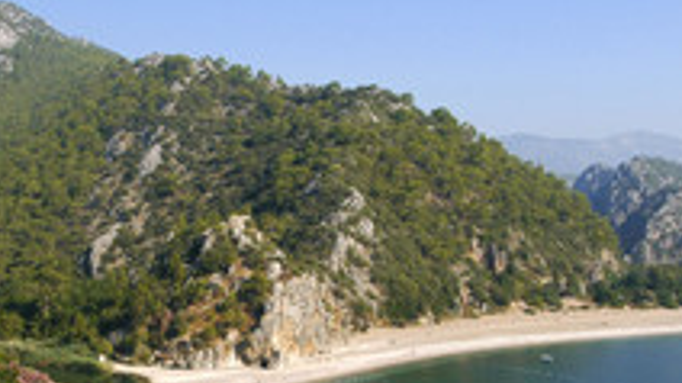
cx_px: 249
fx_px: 959
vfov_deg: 22.2
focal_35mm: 53
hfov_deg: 38.9
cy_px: 319
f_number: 9
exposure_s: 1/320
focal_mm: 17
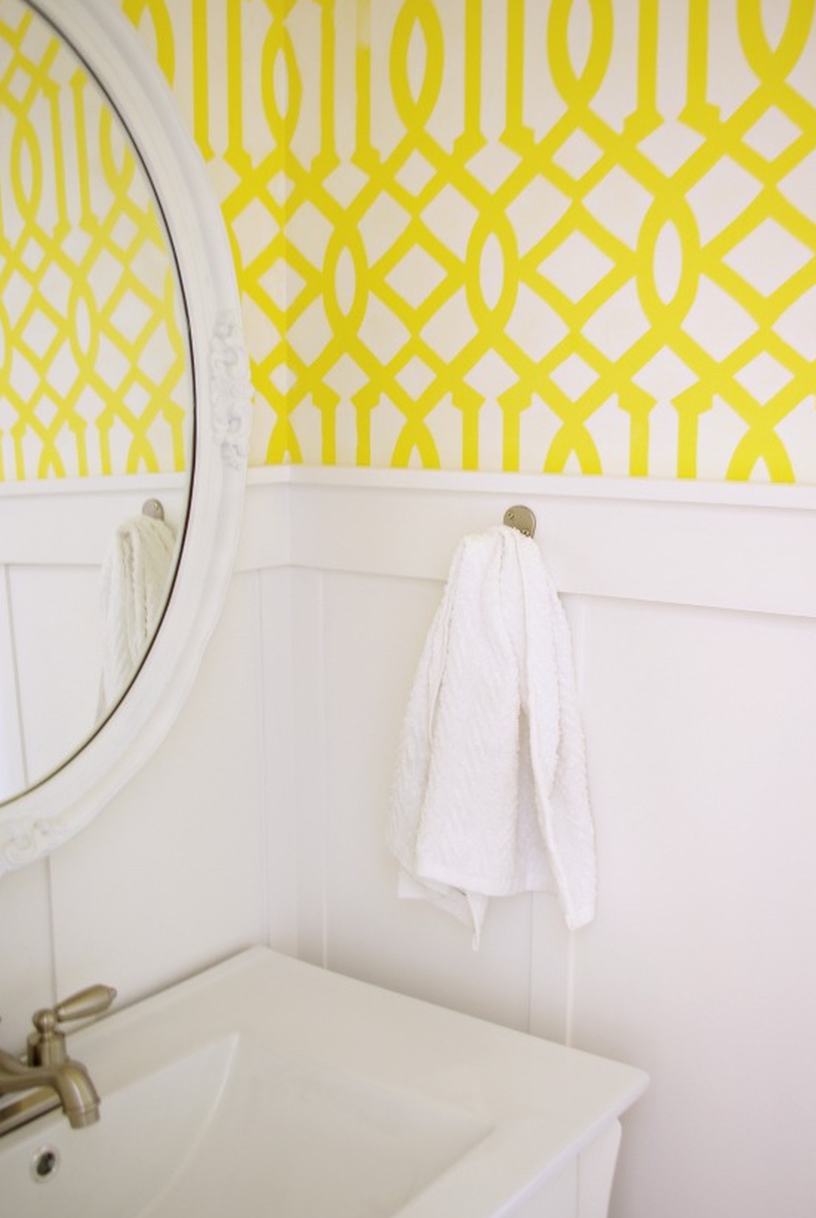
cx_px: 450
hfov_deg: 36.9
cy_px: 593
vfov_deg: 53.1
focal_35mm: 36
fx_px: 1220
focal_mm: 21.25
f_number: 4
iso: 200
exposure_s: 1/3.33
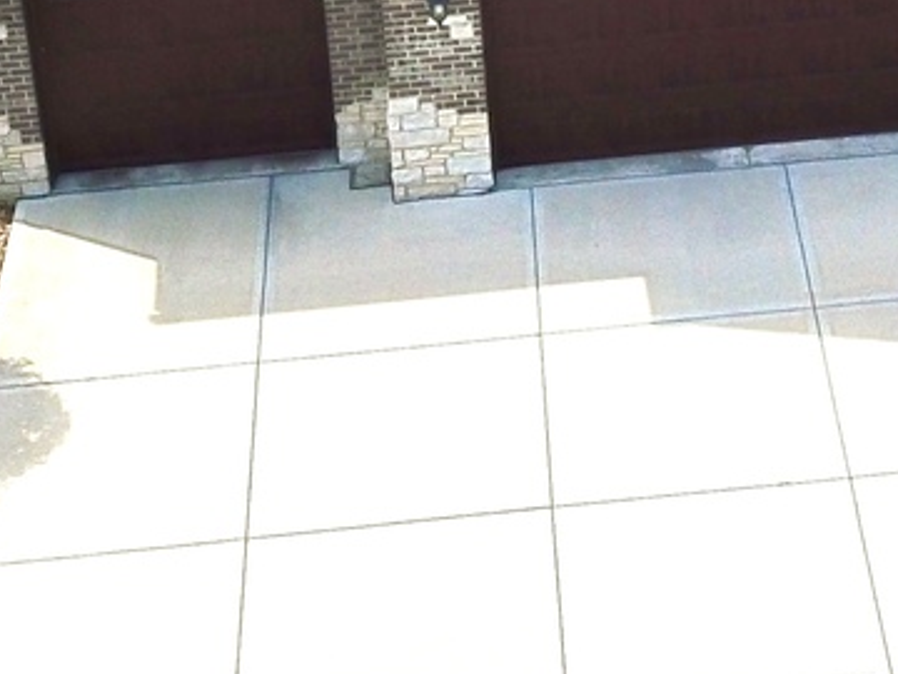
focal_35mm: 104
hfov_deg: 18.6
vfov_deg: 13.2
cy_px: -422
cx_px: 768
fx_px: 2698
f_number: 2.2
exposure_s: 1/2053
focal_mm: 4.73
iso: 100
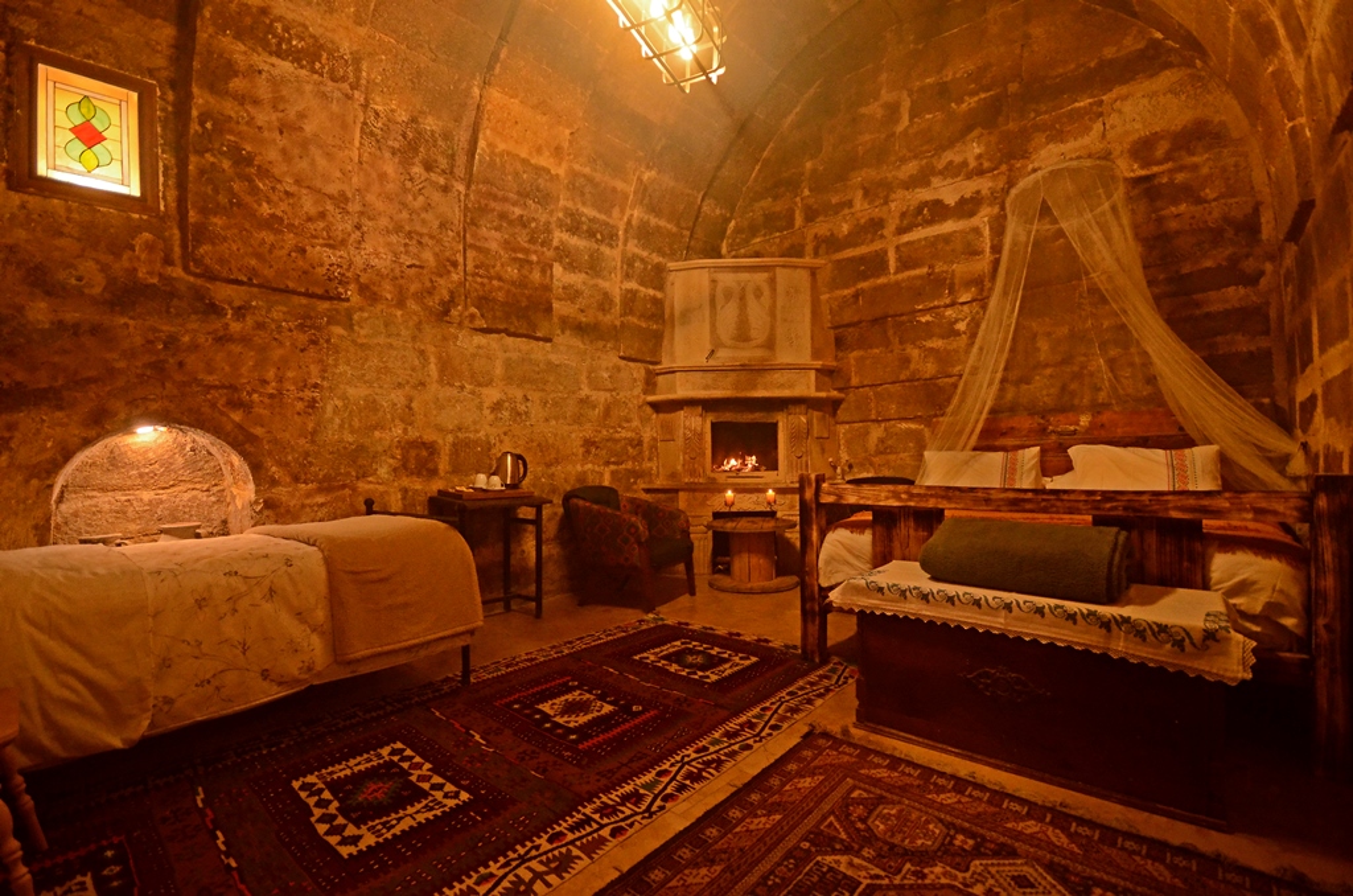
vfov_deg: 77.1
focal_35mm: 15
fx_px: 563
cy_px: 448
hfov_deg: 100.5
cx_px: 676
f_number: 4
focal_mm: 10
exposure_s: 1/40
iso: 2000
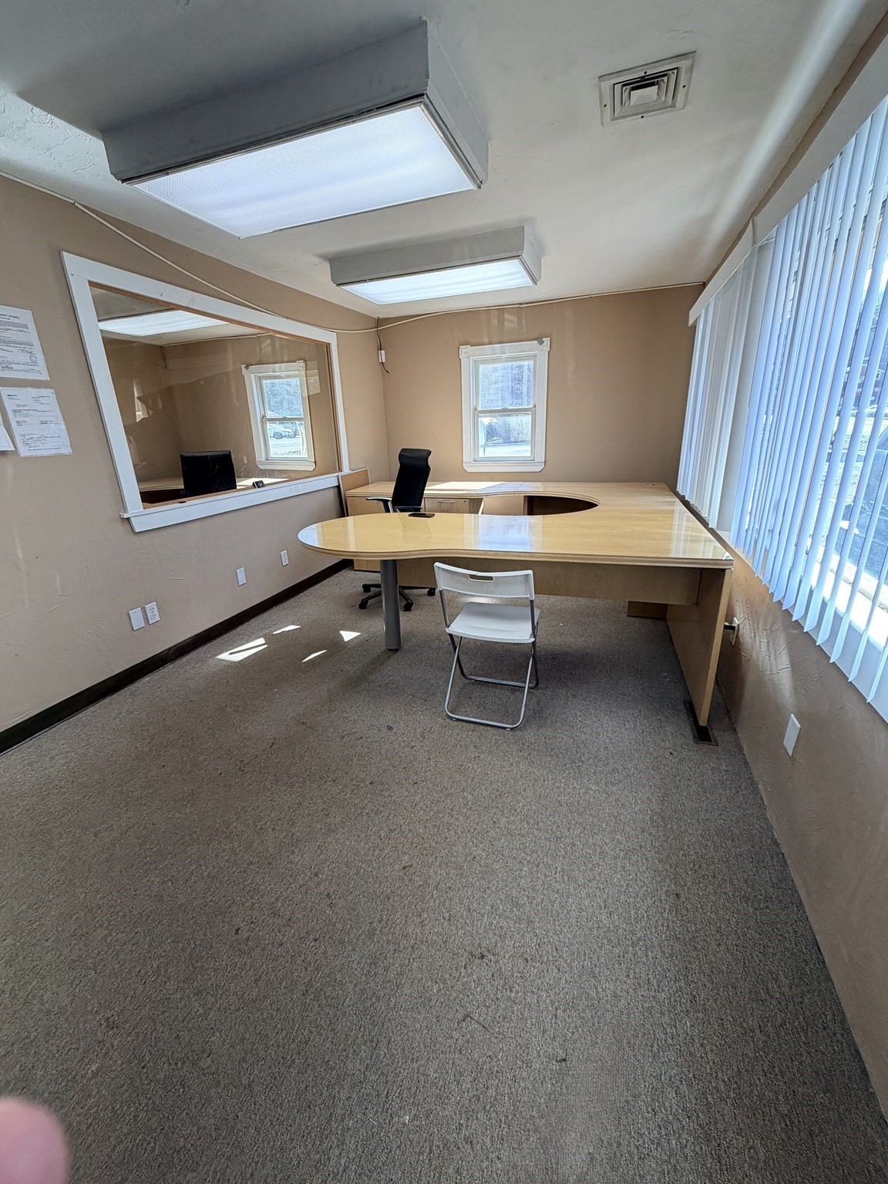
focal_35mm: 14
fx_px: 479
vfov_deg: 102.1
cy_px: 592
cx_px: 444
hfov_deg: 85.7
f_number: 2.2
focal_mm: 2.22
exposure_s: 1/120
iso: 64
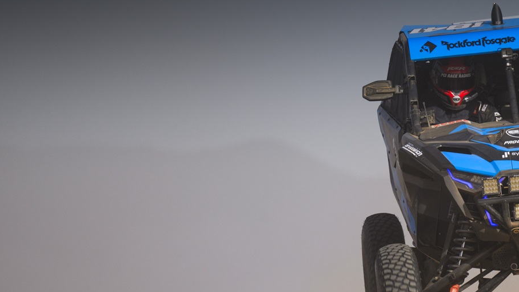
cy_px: 225
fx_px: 10157
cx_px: 438
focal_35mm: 738
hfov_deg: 2.9
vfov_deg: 1.6
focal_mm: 400
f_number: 5.6
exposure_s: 1/1600
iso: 250
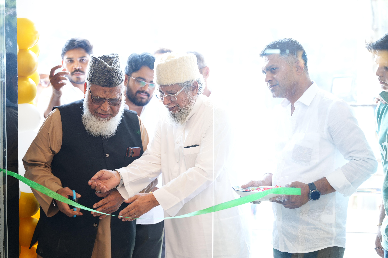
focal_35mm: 62
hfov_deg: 32.2
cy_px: 129
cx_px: 194
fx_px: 671
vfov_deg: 21.8
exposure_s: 1/125
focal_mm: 62.3
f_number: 2.8
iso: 320
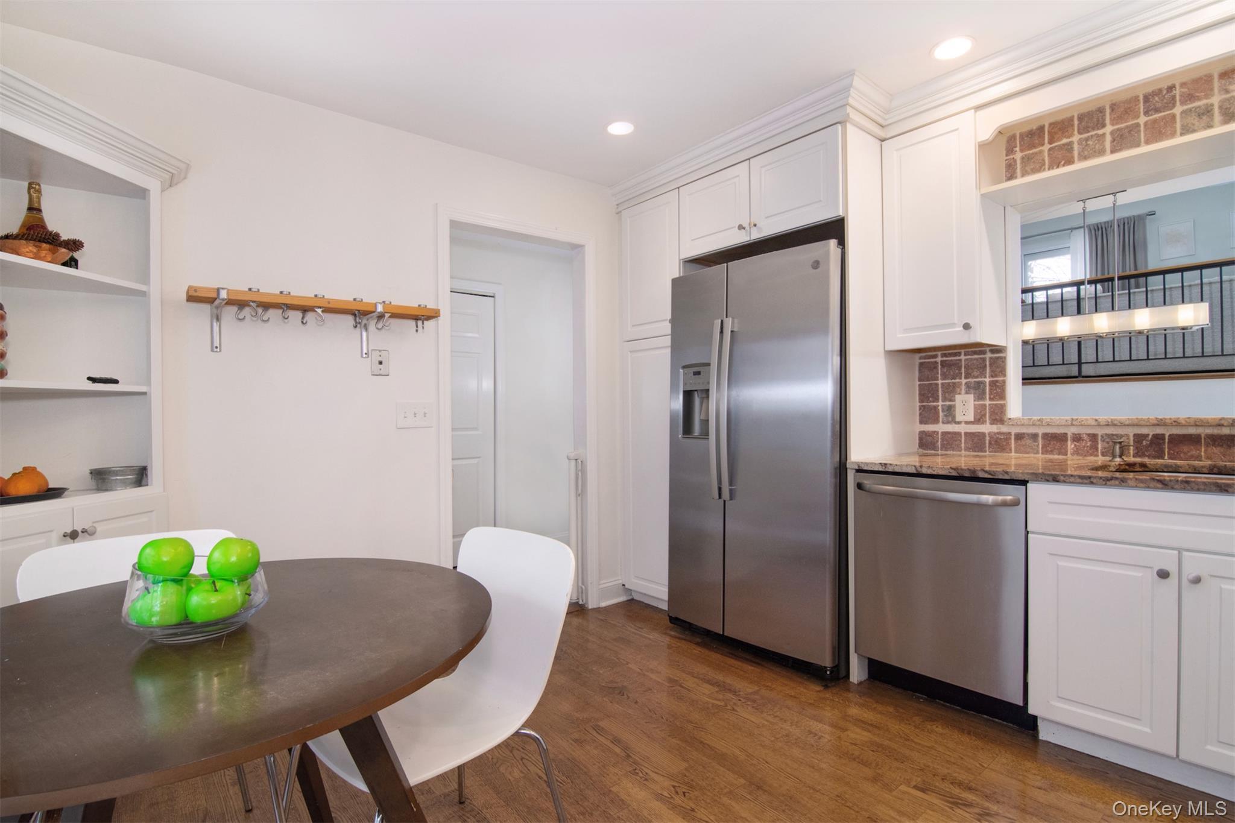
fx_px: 566
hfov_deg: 95.0
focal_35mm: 16
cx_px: 618
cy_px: 412
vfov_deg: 72.0
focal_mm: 11
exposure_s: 1/40
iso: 640
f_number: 11
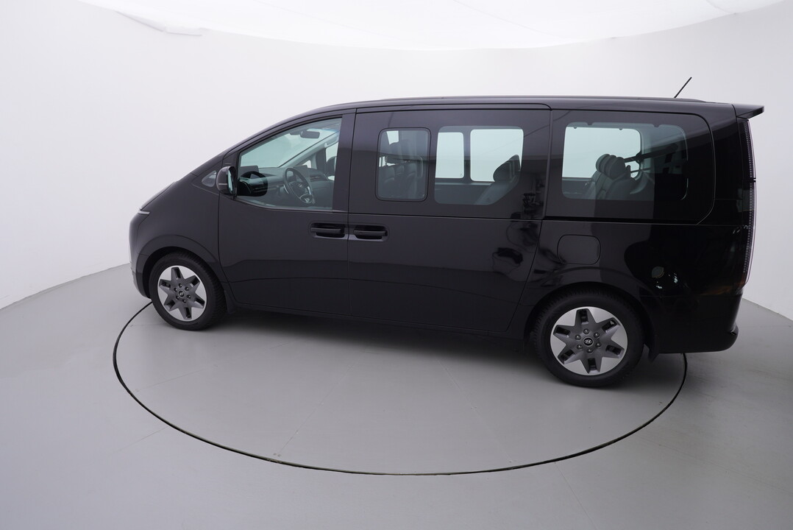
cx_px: 396
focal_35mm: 22
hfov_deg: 77.3
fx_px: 496
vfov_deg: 56.2
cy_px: 265
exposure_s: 1/80
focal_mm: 15
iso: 200
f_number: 5
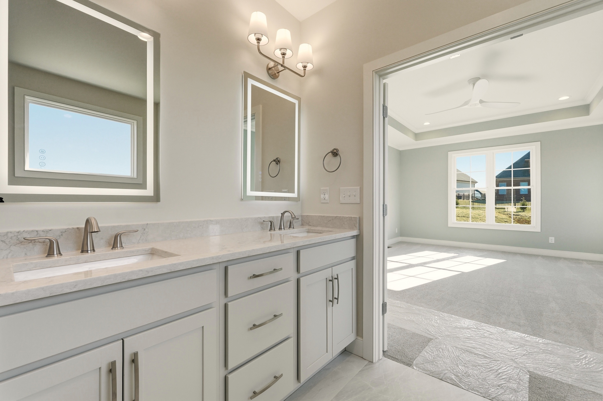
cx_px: 302
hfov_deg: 100.4
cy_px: 200
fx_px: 251
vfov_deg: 77.3
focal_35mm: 15
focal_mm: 10
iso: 400
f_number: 9
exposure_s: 1/2500
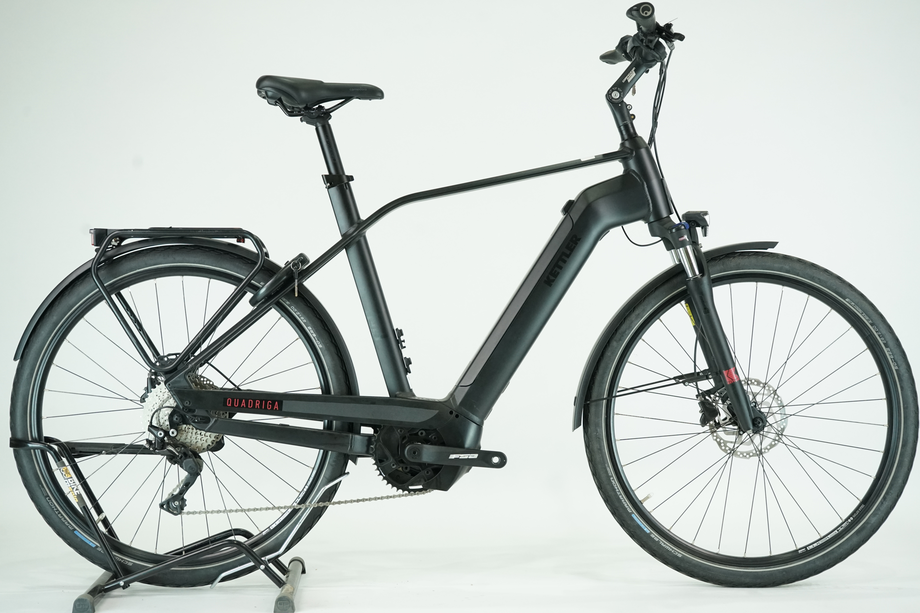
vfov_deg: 24.6
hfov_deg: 36.2
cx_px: 460
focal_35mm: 55
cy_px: 306
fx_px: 1405
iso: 2500
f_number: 6.3
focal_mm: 55
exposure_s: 1/200
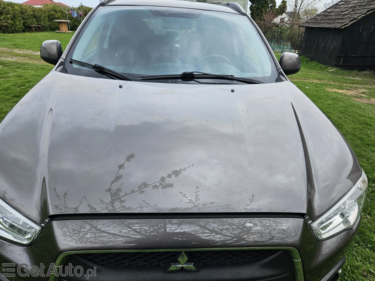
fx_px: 249
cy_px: 140
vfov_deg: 58.9
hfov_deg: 73.9
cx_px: 188
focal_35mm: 23
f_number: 1.8
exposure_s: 1/1325
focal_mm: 5.4
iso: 40
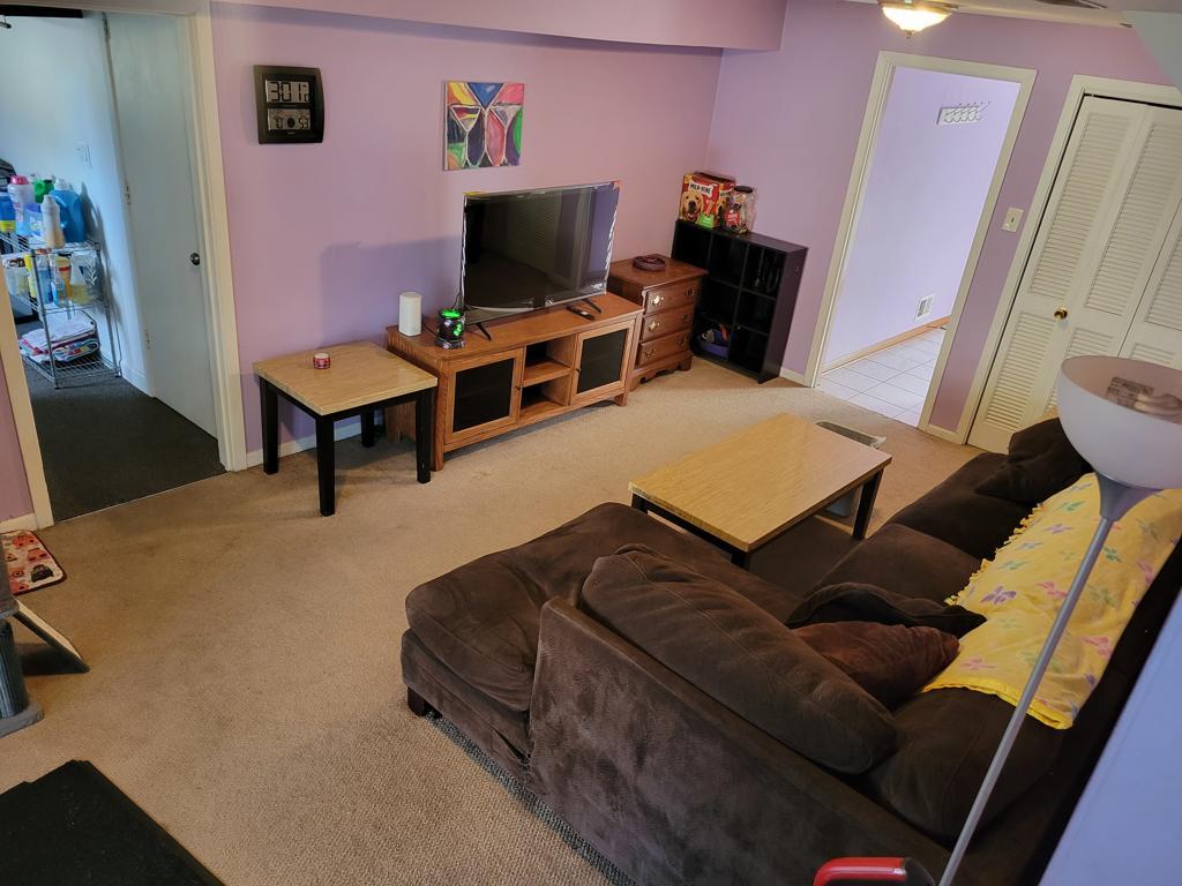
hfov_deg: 67.3
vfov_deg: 53.1
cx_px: 591
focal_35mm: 26
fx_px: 888
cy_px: 443
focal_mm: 5.4
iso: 320
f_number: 1.8
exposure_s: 1/40
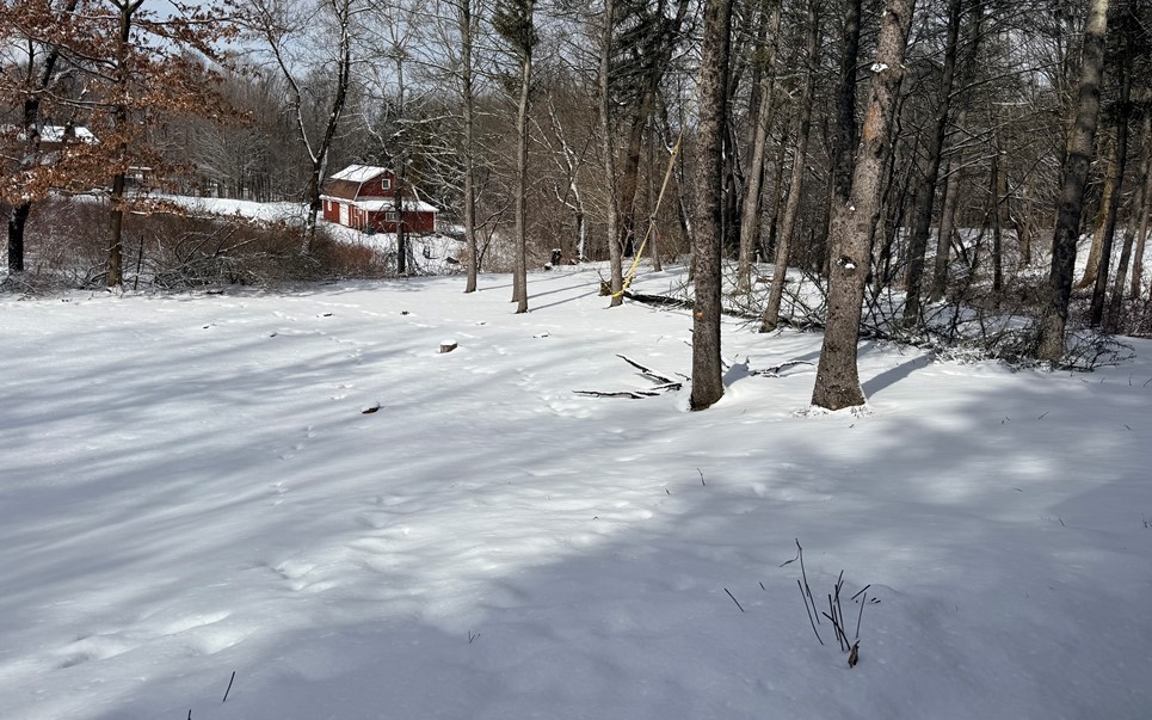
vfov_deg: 45.9
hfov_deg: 68.4
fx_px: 848
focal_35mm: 27
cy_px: 313
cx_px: 592
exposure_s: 1/14286
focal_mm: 6.76
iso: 80
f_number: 1.78
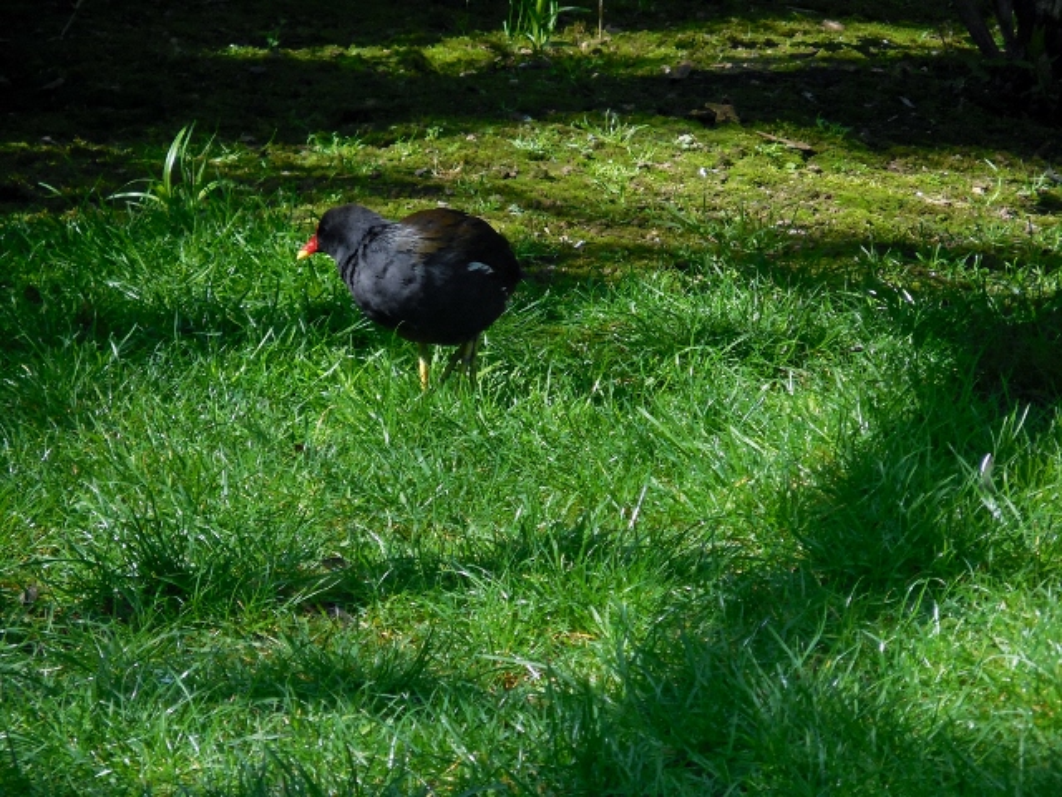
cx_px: 531
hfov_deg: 6.6
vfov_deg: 5.0
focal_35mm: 300
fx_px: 9204
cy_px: 398
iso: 400
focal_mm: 54
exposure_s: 1/250
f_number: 6.3
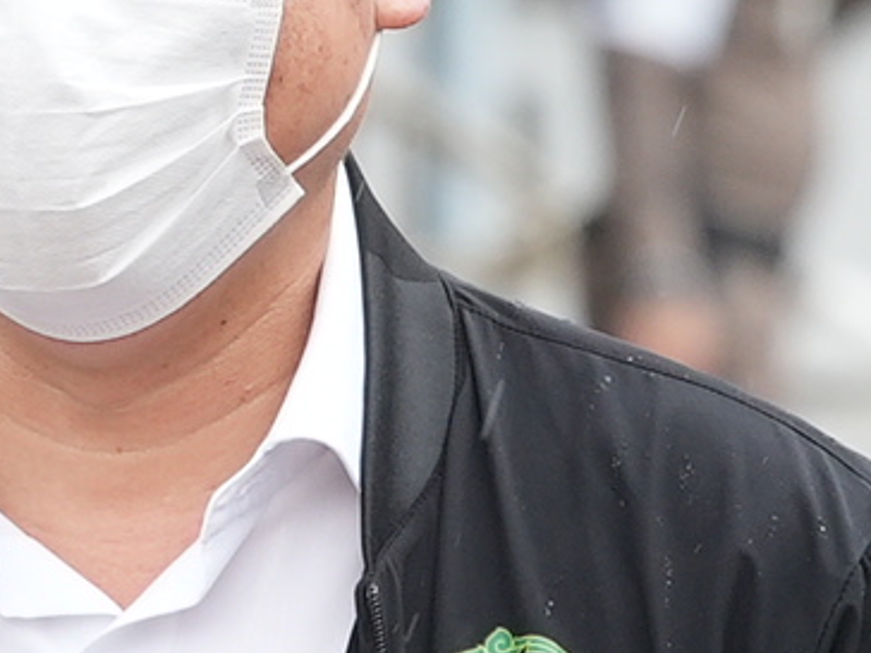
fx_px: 27451
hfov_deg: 1.8
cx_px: 160
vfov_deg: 1.4
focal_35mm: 1091
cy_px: 160
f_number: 8
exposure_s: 1/500
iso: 1250
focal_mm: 200
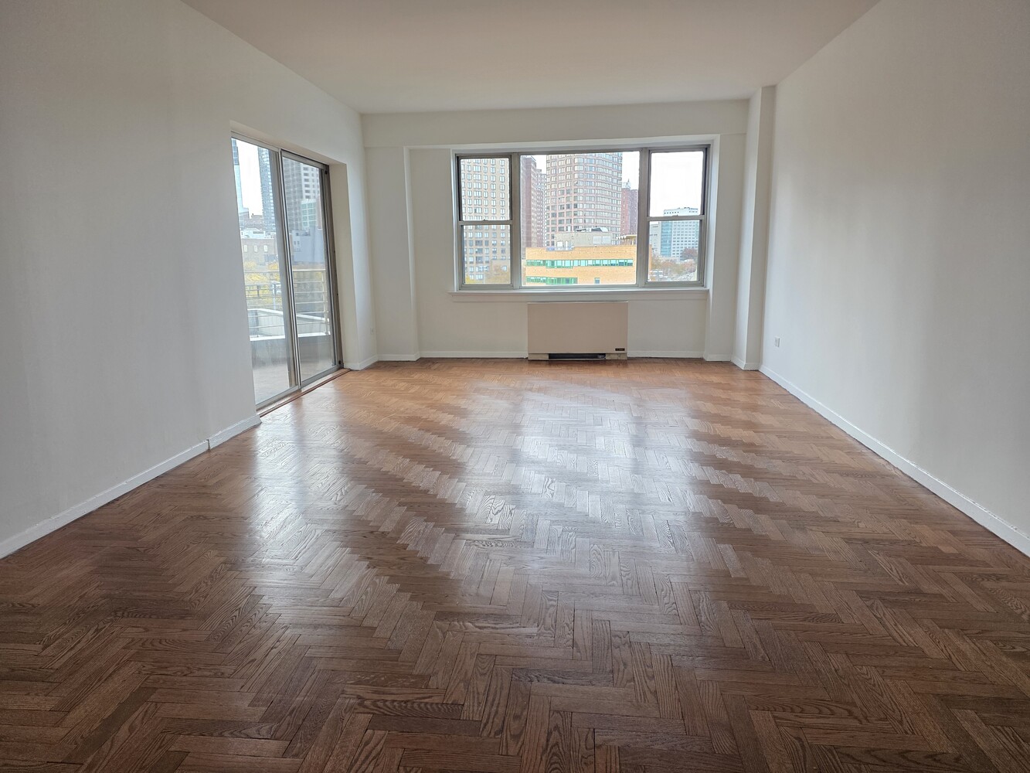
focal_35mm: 23
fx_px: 684
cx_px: 515
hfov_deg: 73.9
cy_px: 386
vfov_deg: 58.9
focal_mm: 6.3
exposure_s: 1/180
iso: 125
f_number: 1.7
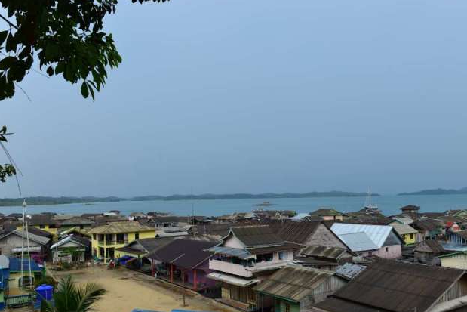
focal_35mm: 31
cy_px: 194
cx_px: 263
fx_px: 402
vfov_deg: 42.0
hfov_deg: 60.1
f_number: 7.1
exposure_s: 1/200
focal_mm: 24
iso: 100
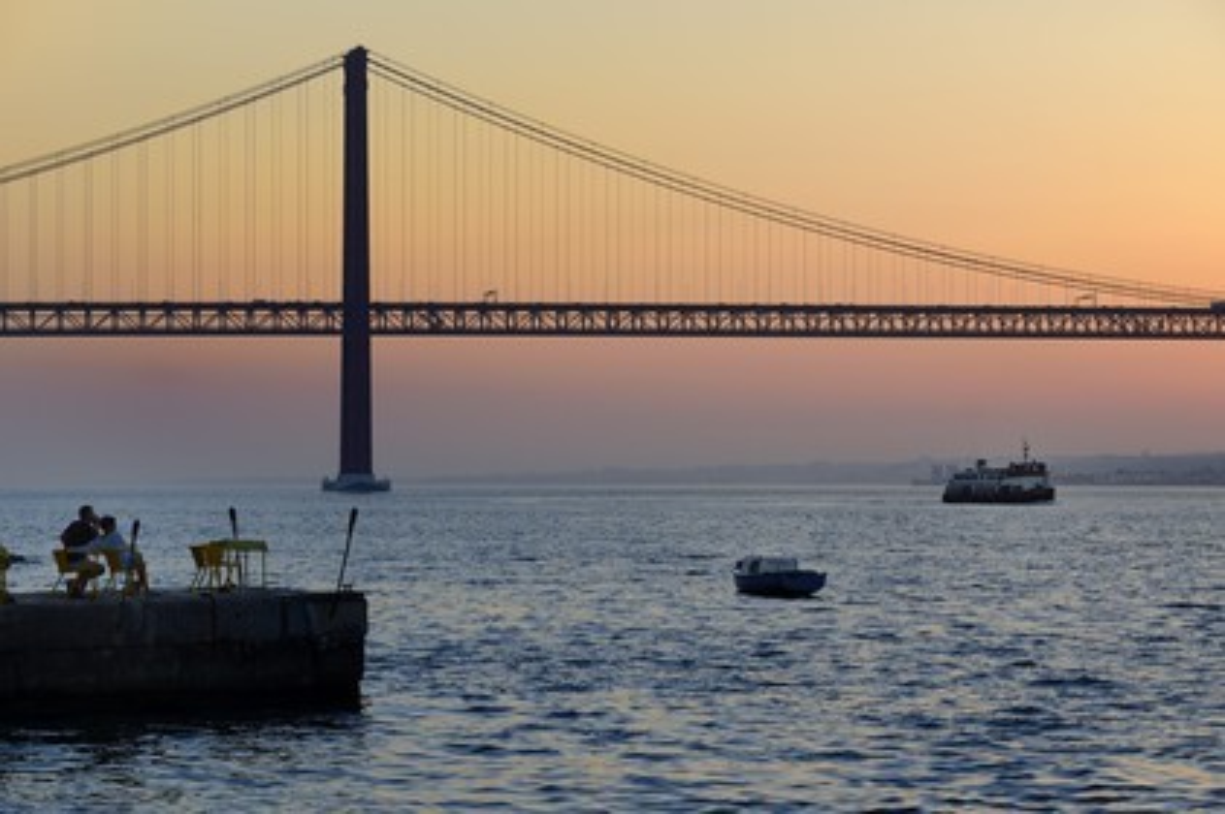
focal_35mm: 110
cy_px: 407
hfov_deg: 18.6
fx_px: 3740
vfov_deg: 12.4
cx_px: 612
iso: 400
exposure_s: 1/200
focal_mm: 110
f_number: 8
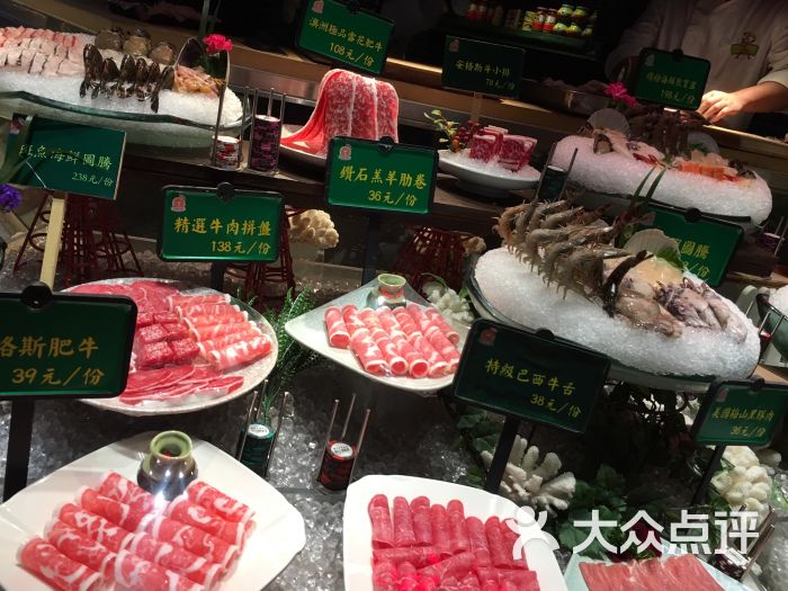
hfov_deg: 61.7
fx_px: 660
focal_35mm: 29
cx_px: 394
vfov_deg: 48.2
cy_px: 296
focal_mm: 4.15
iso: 40
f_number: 2.2
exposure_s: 1/33
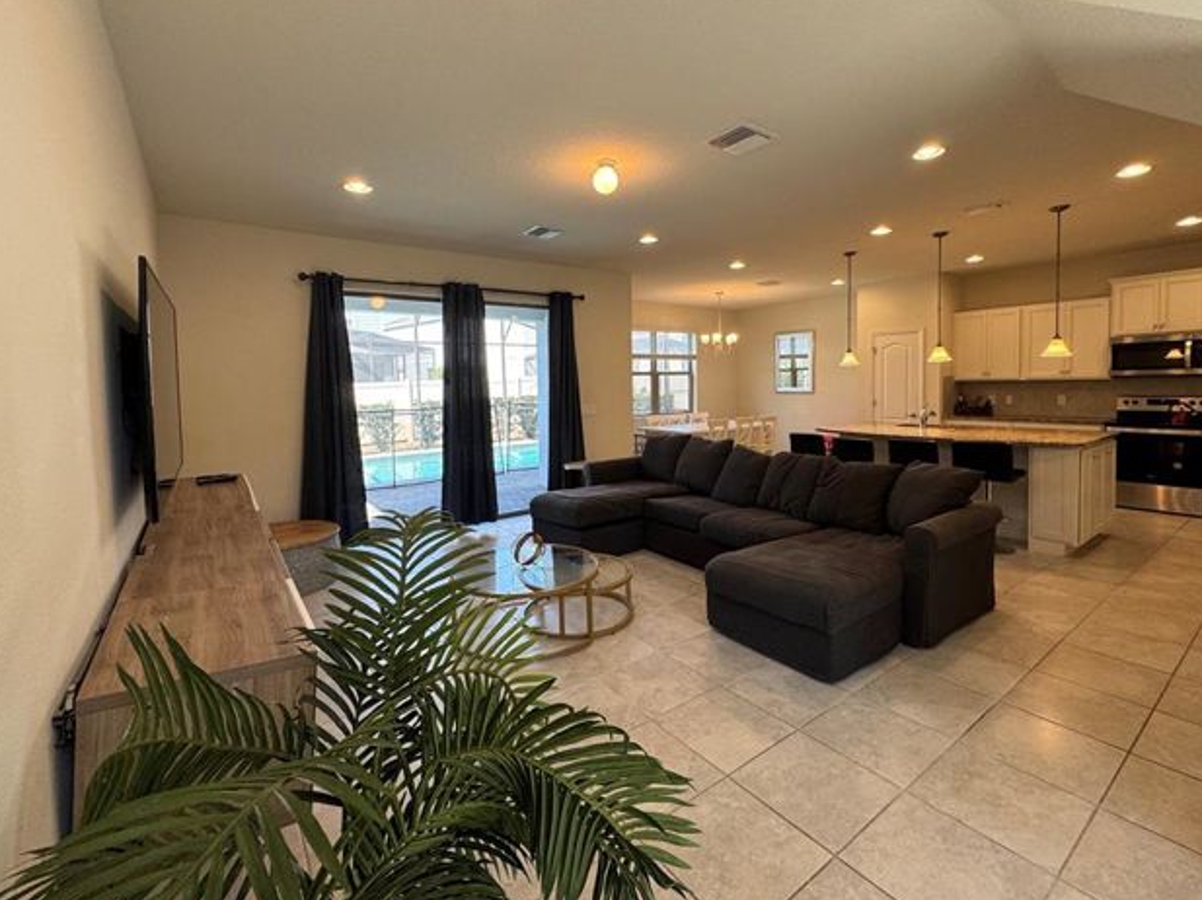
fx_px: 555
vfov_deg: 77.9
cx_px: 613
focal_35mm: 16
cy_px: 409
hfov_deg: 94.5
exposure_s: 1/120
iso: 125
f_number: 2.2
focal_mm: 2.22
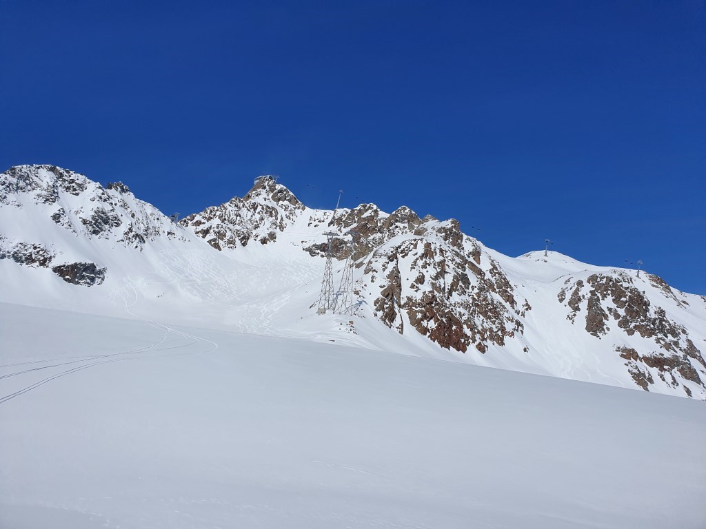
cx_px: 353
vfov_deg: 53.1
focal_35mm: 26
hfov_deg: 67.3
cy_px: 264
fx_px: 530
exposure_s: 1/6848
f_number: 2.4
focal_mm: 4.32
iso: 50
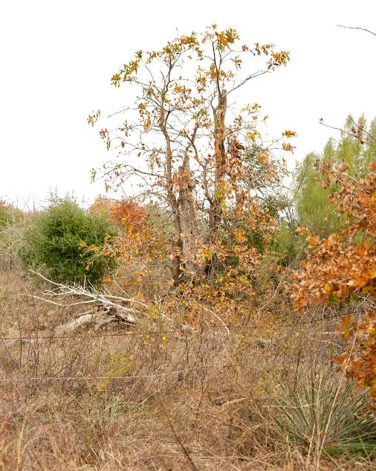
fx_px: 793
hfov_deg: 26.7
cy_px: 227
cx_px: 190
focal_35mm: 57
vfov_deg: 33.0
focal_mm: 50
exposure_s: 1/200
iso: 125
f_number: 5
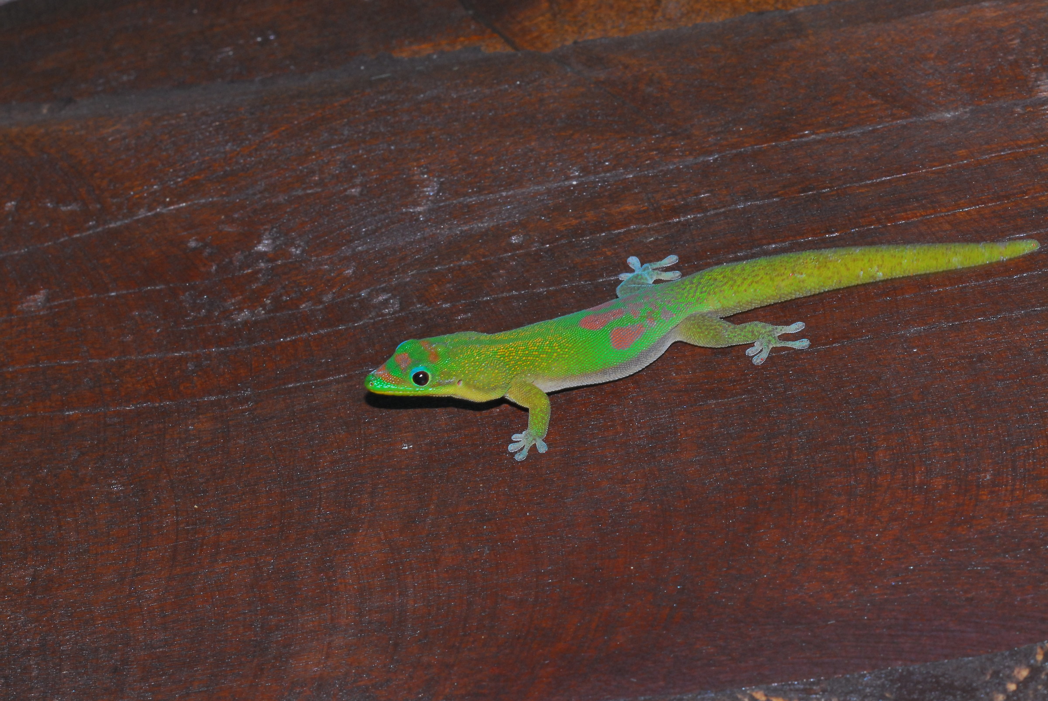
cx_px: 524
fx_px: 17485
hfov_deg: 3.4
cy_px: 350
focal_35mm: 600
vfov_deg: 2.3
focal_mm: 400
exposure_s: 1/60
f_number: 11
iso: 400
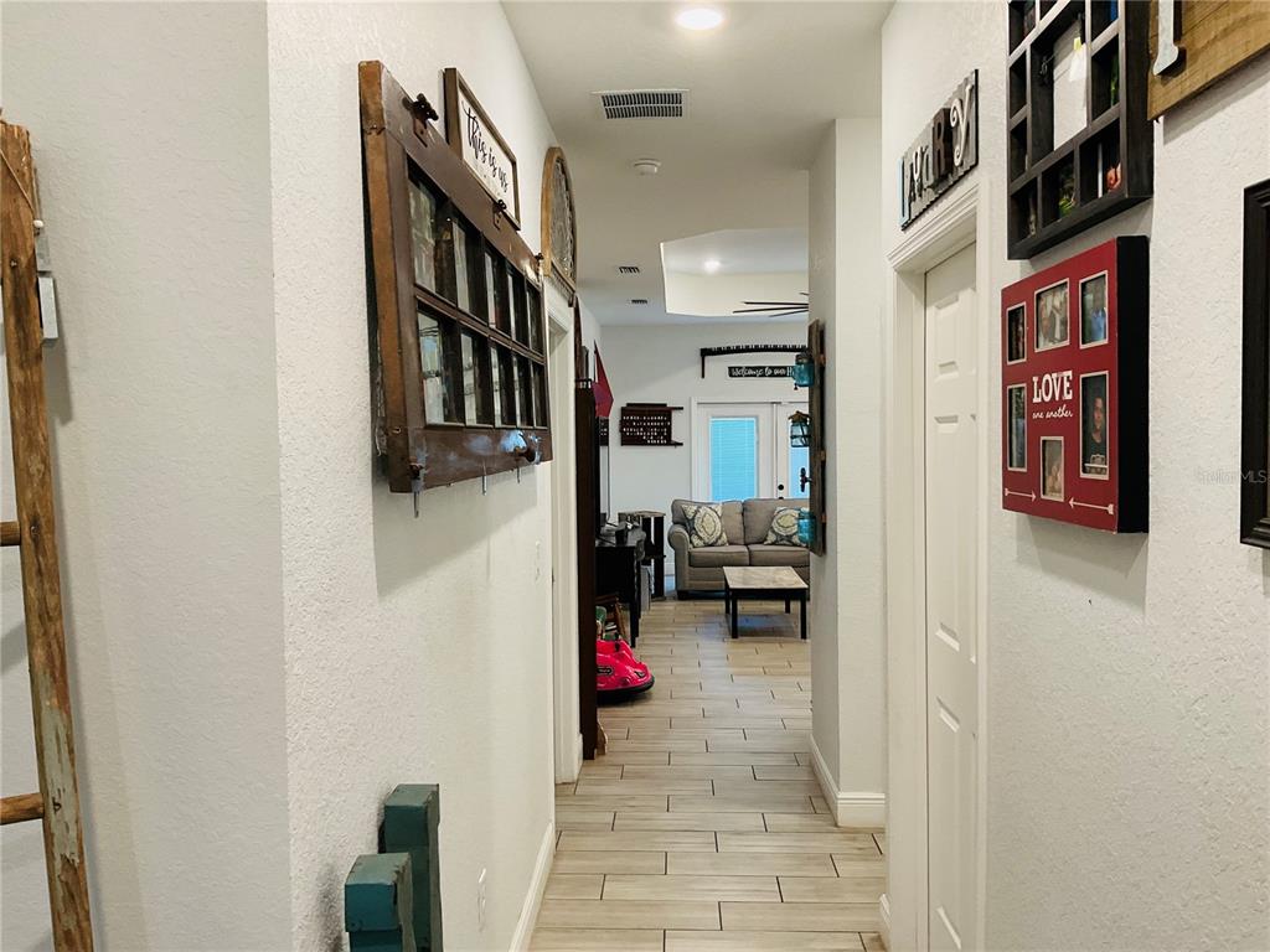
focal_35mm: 29
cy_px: 476
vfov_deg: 48.2
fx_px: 1064
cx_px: 635
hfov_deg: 61.7
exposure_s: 1/60
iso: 100
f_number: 1.8
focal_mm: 3
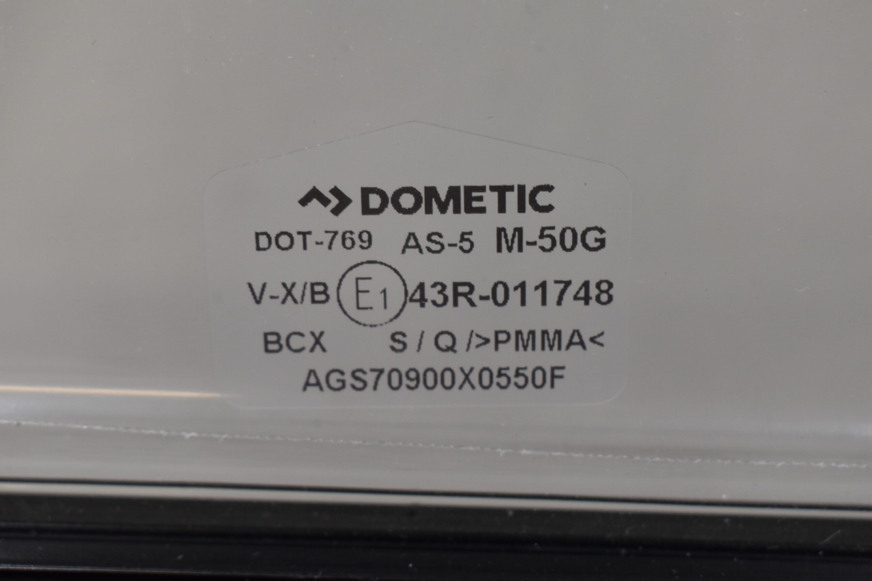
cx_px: 436
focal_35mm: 60
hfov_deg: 33.4
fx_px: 1453
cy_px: 290
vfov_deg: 22.6
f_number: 7.1
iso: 400
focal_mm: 40
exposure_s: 1/60
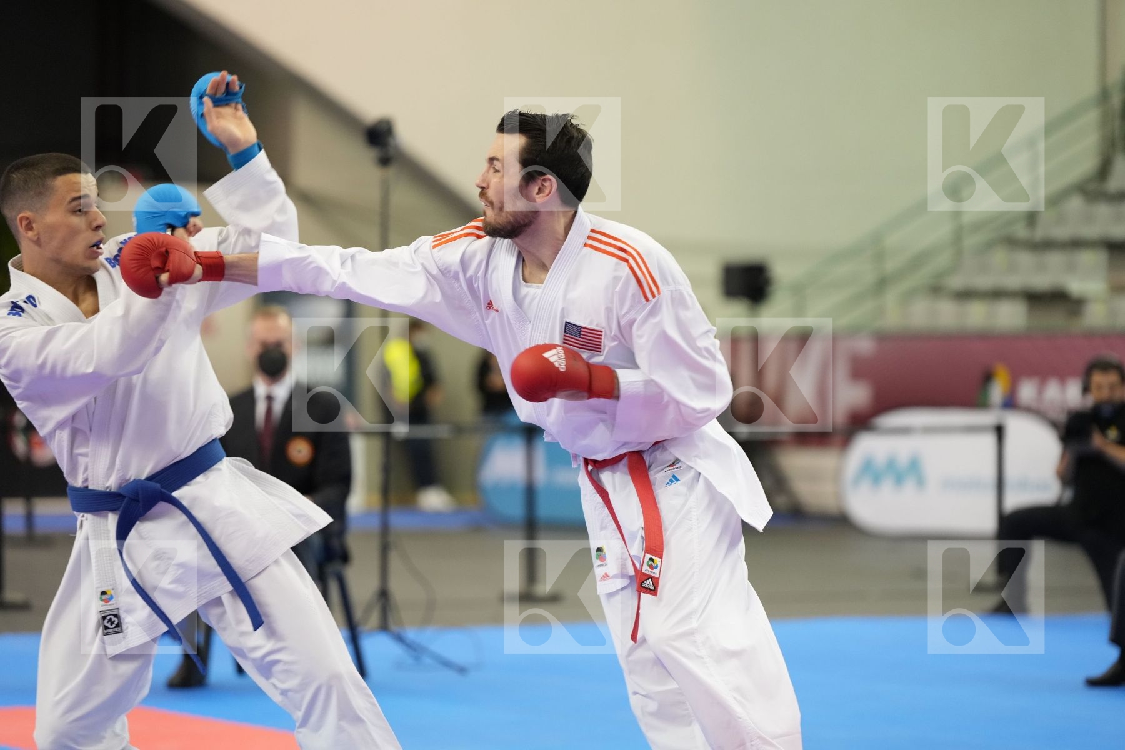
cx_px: 562
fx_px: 4531
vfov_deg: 9.5
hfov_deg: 14.2
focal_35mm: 145
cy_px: 375
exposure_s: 1/1000
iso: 3200
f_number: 2.8
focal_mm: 145
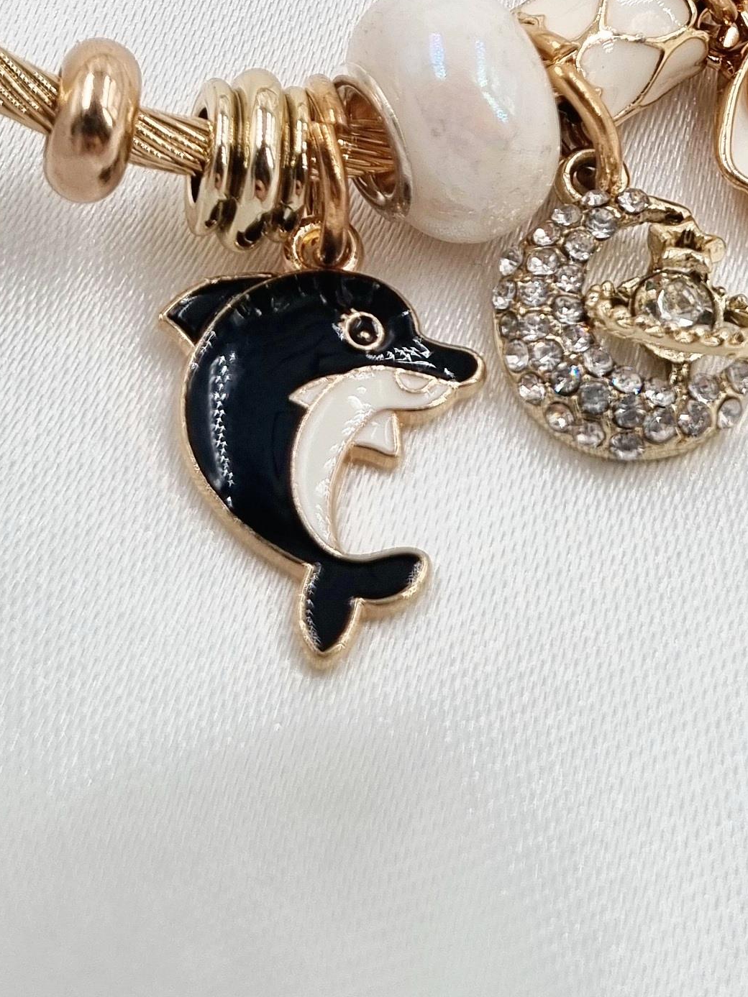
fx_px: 2161
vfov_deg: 24.4
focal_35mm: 75
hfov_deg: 19.6
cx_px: 483
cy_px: -78
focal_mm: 5.4
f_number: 1.8
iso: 50
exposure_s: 1/1111
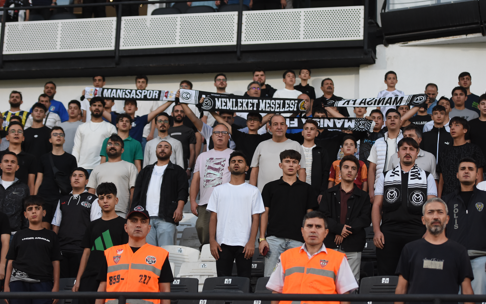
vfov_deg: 5.0
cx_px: 243
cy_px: 142
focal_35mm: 261
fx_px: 3457
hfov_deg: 8.0
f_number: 2.8
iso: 1000
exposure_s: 1/1000
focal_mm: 170
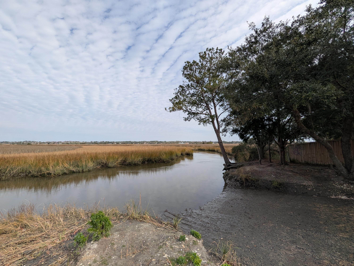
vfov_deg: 94.6
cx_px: 177
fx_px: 123
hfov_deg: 110.5
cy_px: 133
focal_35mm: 12
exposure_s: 1/2786
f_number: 1.7
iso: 53
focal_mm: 2.02
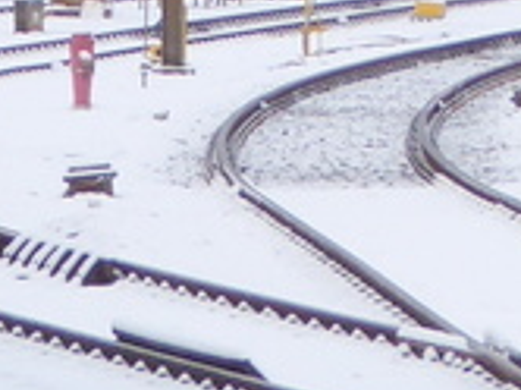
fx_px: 12715
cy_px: -142
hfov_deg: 2.3
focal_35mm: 846
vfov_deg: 1.8
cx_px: -163
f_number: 5.1
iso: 100
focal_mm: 19
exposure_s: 1/60
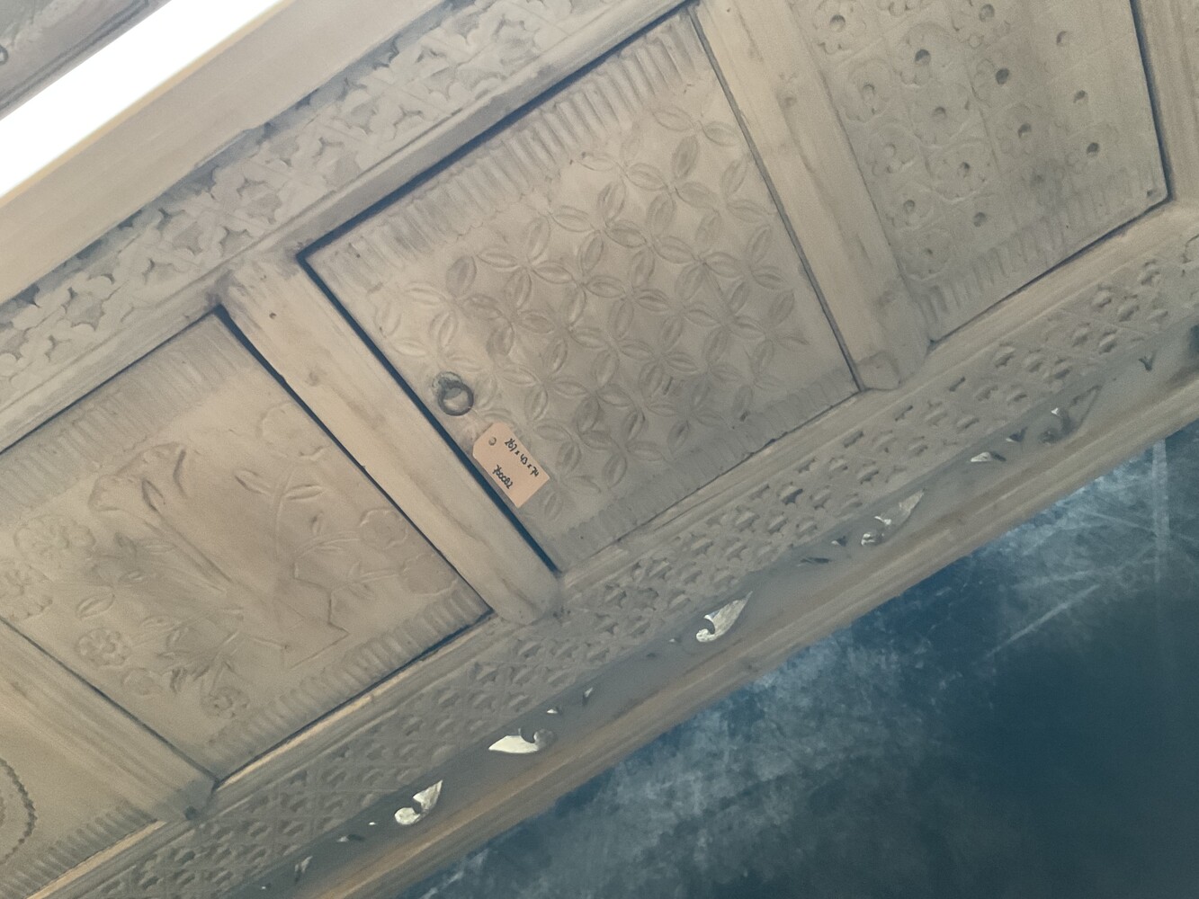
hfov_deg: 61.7
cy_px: 450
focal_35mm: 29
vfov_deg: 48.2
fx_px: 1005
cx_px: 600
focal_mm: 3
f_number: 1.8
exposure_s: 1/50
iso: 250
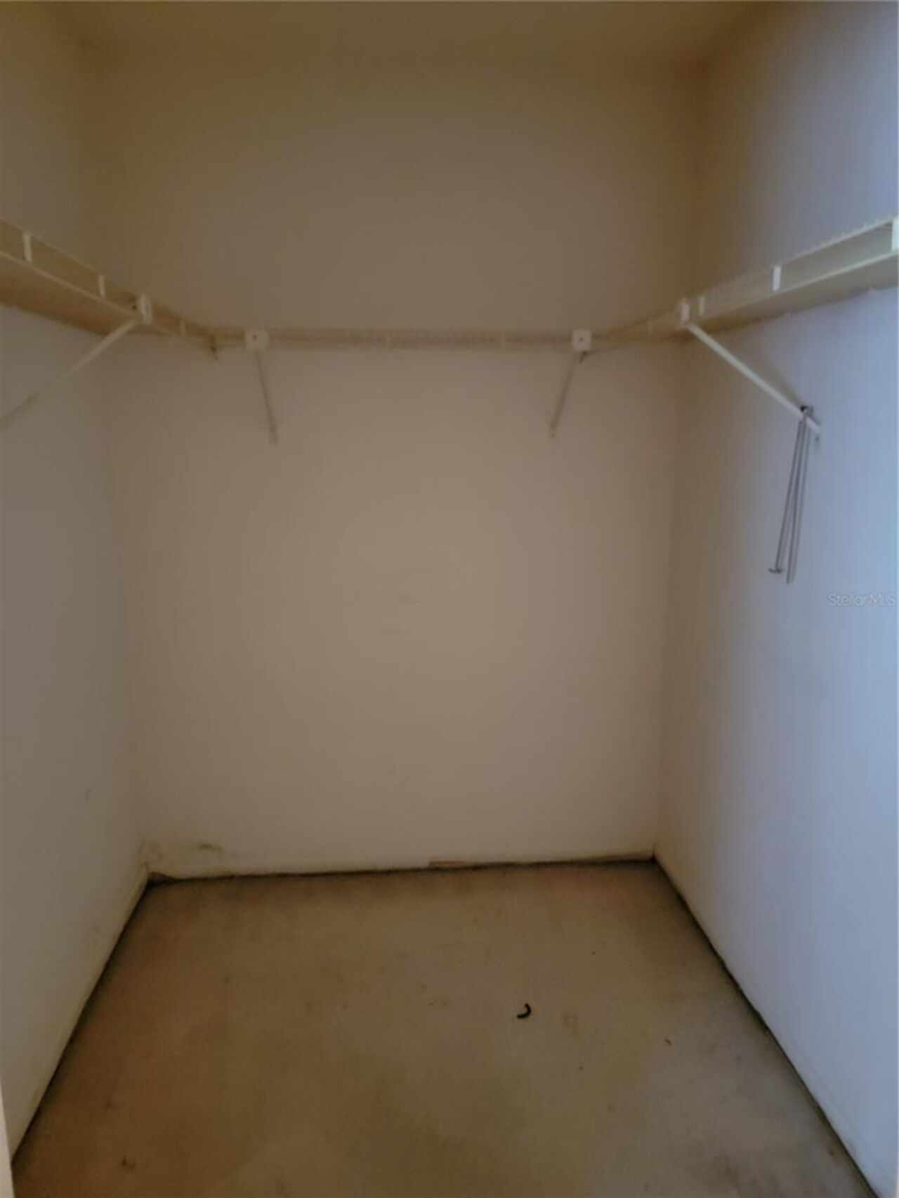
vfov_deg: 71.6
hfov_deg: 56.8
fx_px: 831
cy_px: 599
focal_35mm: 24
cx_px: 450
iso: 800
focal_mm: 6.7
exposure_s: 1/24
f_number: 1.8
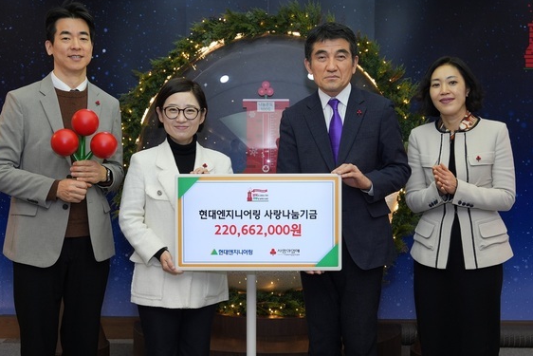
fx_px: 844
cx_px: 256
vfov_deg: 23.8
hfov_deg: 35.0
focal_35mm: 57
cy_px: 175
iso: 800
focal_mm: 51
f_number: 5.6
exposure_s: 1/125
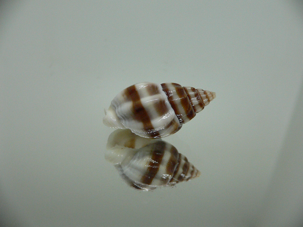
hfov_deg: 52.6
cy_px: 114
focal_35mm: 35
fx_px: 306
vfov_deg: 40.7
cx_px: 152
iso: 200
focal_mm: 4.6
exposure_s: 1/60
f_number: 2.8
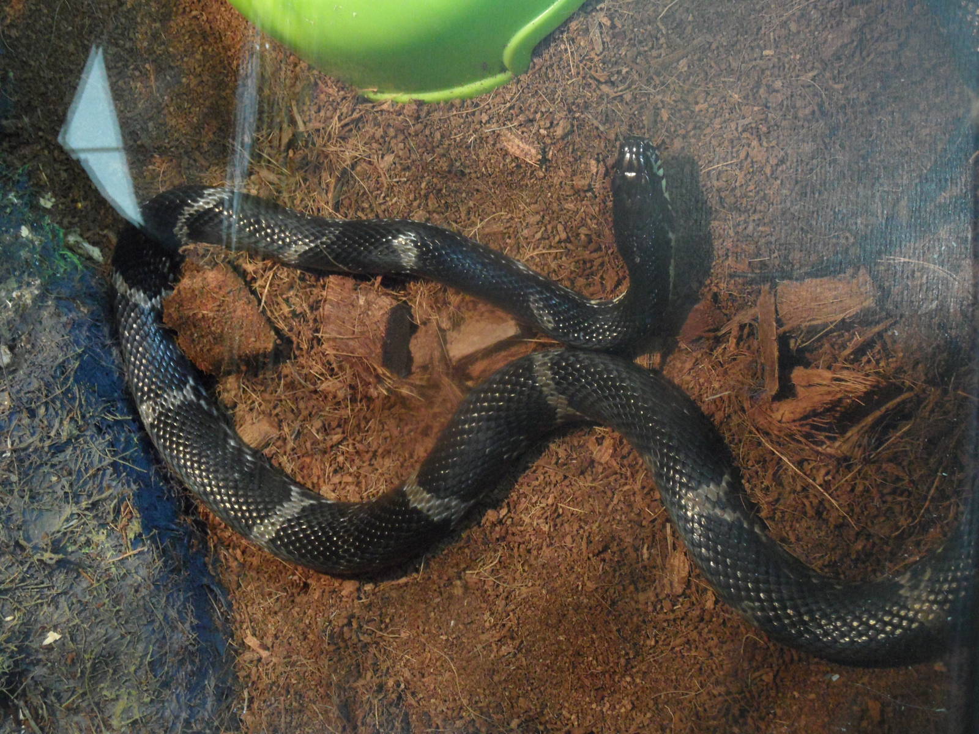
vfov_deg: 29.1
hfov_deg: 38.2
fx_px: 1414
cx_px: 490
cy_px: 367
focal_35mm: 50
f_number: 3.8
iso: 400
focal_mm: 8.2
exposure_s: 1/6
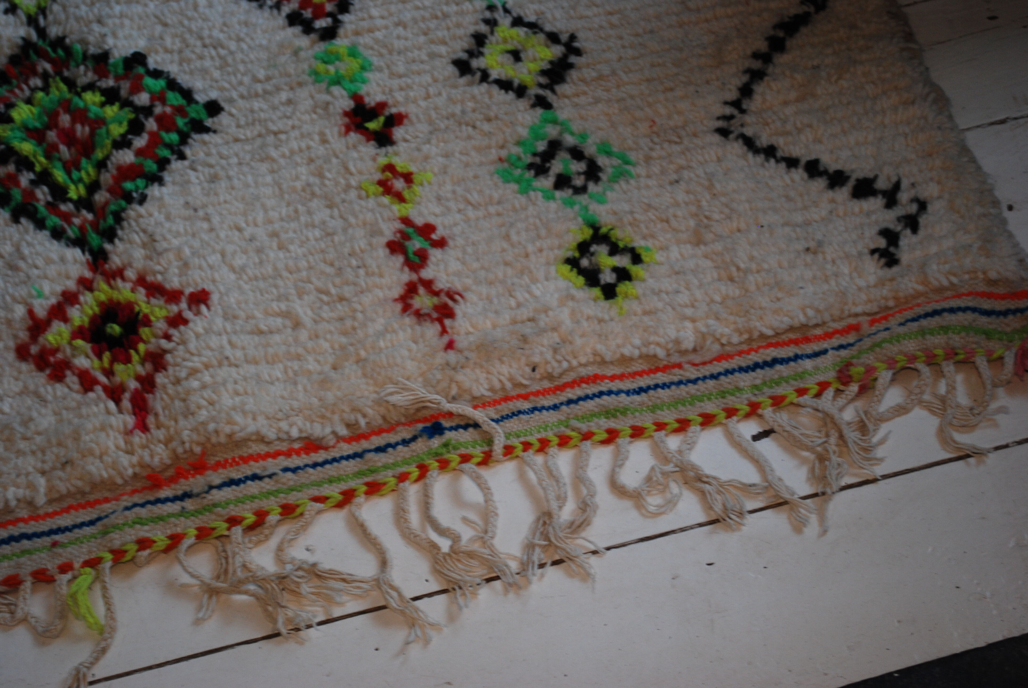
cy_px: 344
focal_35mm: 72
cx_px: 514
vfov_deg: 19.0
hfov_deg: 28.0
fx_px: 2058
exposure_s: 1/20
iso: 400
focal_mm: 48
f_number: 5.6
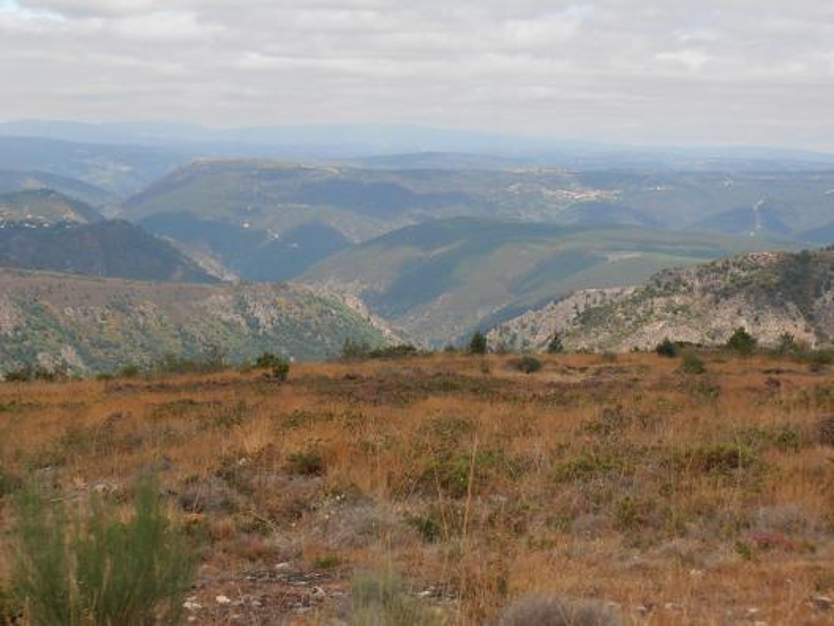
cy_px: 313
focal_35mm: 88
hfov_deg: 22.3
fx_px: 2120
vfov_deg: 16.8
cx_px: 417
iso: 80
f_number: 5.1
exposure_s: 1/500
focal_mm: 15.51
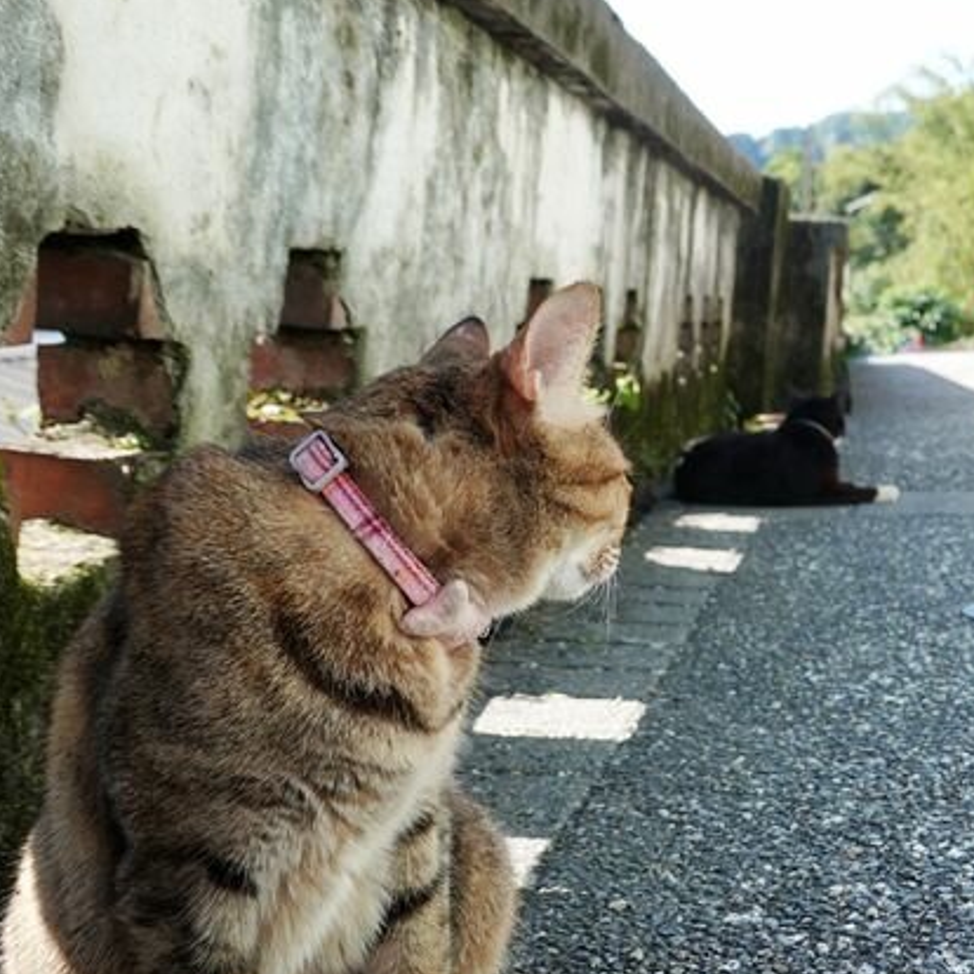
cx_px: 748
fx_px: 1401
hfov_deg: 37.3
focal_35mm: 44
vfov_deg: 38.3
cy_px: 493
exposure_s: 1/250
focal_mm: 12.25
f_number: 3.5
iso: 125
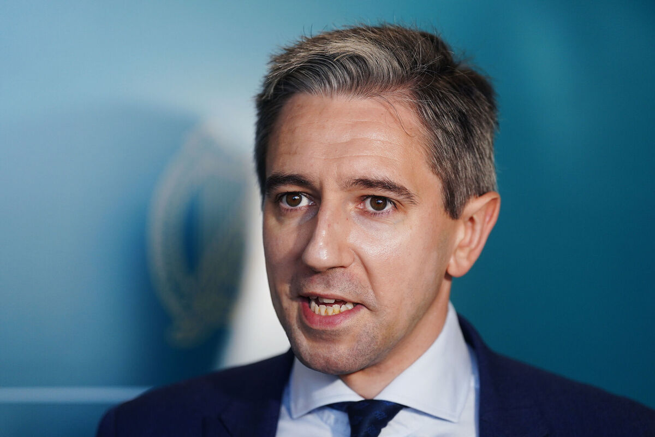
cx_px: 328
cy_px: 218
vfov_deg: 9.9
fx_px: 2529
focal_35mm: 139
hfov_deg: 14.8
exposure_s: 1/640
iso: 800
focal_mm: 139
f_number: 2.8
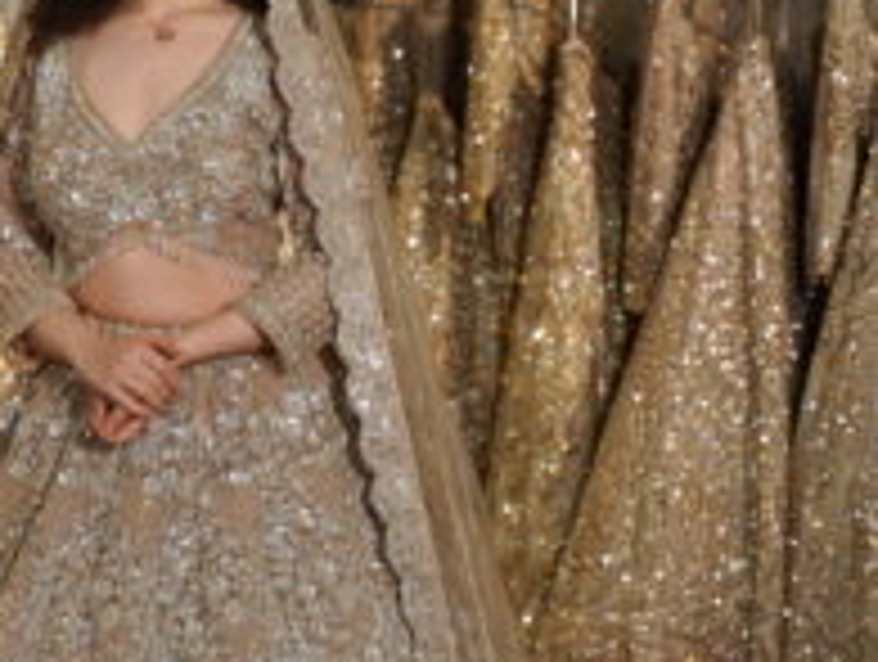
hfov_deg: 12.7
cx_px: 207
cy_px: 549
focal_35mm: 155
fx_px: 3939
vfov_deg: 9.6
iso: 320
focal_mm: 70
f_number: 3.5
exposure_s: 1/125
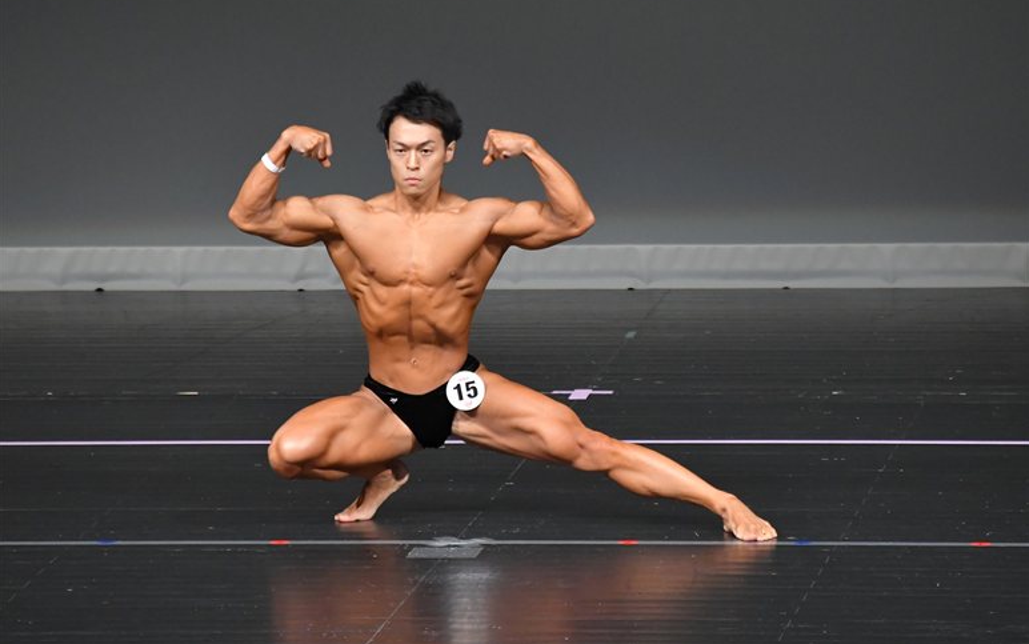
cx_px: 515
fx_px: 12904
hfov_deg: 4.6
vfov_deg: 2.9
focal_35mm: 460
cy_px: 303
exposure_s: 1/400
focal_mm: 300
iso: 4000
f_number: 5.6
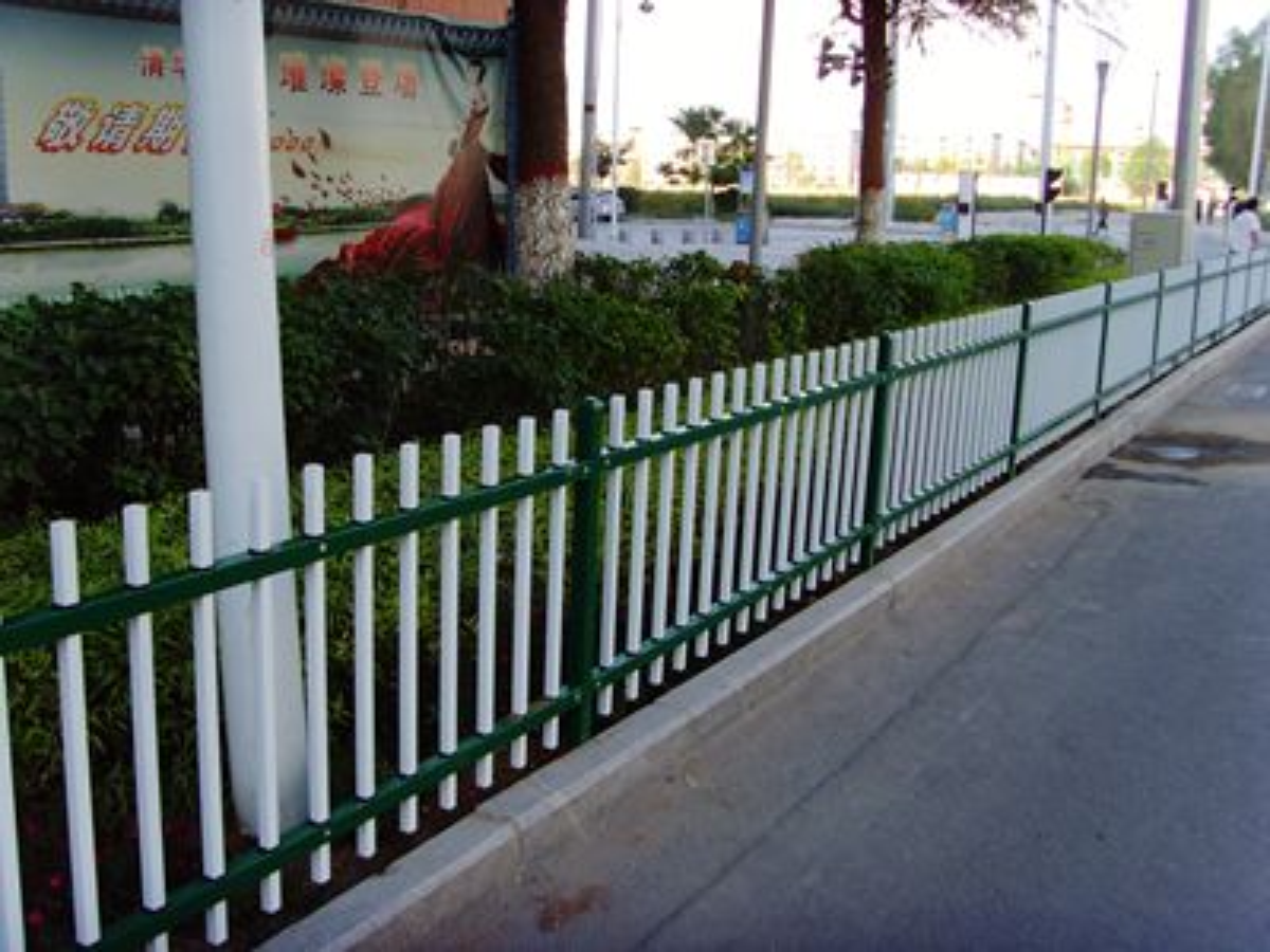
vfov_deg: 36.8
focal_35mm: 39
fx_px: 1431
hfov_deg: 47.9
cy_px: 476
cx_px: 635
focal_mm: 6.6
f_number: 3.5
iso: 80
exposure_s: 1/180
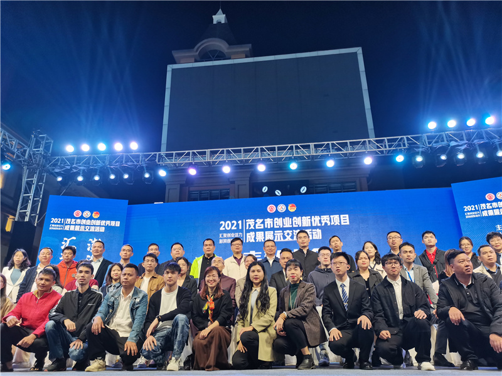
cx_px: 251
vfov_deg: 53.1
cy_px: 188
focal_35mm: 26
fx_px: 377
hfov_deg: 67.3
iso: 125
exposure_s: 1/100
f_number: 1.8
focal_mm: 5.58
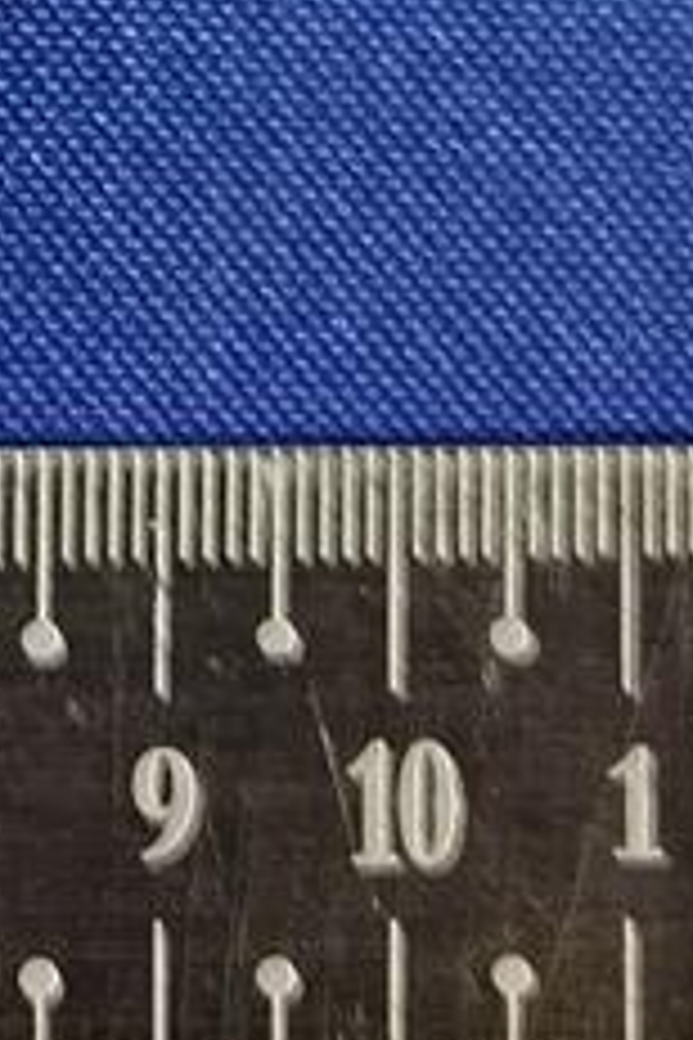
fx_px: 4389
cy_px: -617
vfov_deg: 12.7
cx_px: -576
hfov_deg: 8.7
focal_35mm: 152
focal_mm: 6.71
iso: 500
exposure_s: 1/20
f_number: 1.9
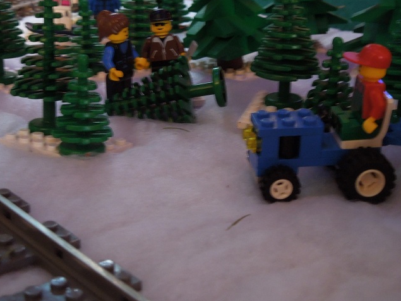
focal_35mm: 61
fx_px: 707
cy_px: 138
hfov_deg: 31.7
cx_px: 199
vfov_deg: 24.0
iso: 800
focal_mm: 9.8
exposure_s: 1/2.5
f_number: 4.2
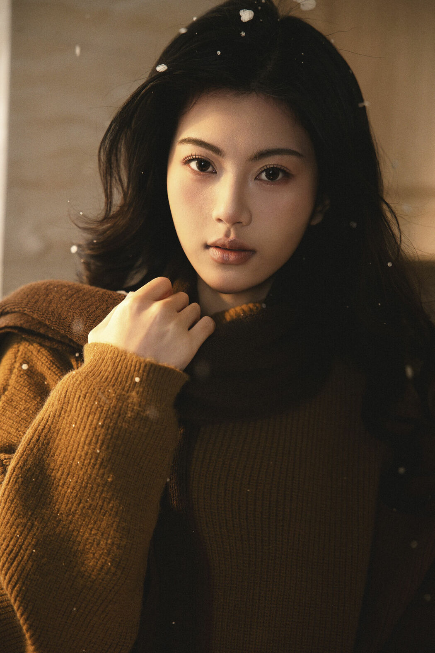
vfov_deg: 28.8
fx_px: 1269
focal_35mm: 70
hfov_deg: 19.5
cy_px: 326
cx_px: 218
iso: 160
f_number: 2.8
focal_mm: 70
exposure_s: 1/125
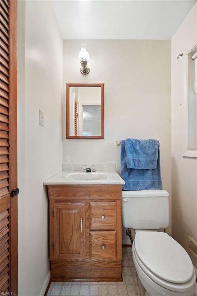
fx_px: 115
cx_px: 98
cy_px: 148
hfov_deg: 81.2
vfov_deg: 104.3
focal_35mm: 14
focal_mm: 14
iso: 400
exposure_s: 1
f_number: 8
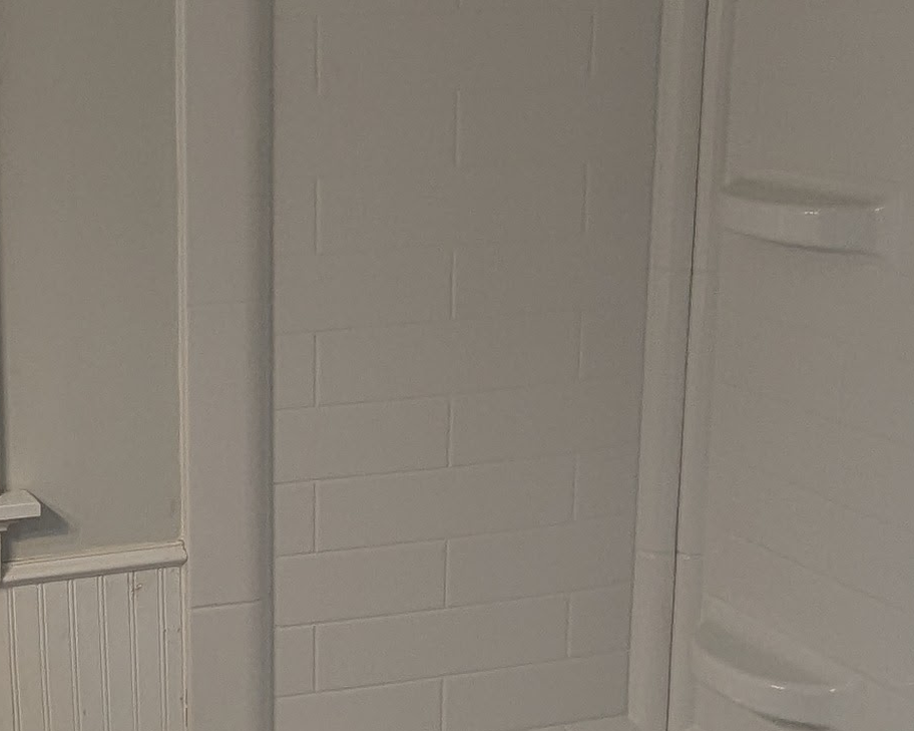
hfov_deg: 26.2
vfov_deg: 21.8
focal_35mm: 70
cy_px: 448
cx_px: 83
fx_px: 1893
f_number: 2.2
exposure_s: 1/120
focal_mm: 2.35
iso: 42
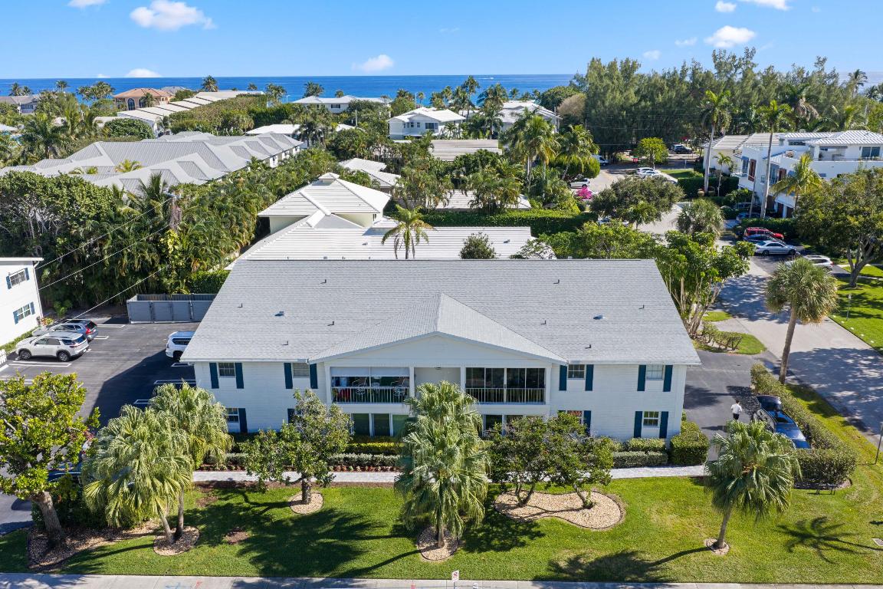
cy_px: 294
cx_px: 442
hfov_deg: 65.5
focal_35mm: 28
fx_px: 687
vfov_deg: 46.4
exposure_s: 1/120
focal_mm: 14.45
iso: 100
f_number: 5
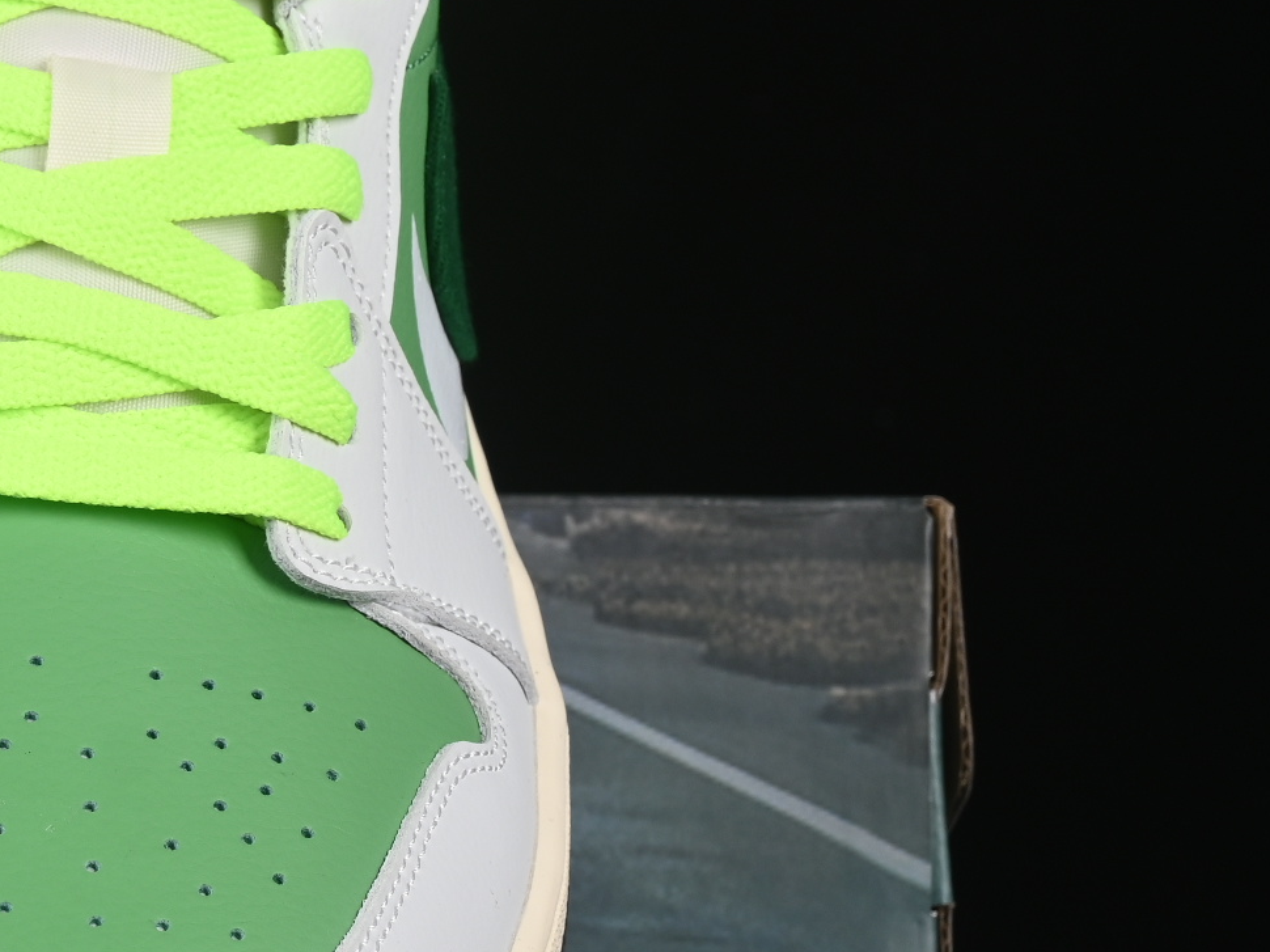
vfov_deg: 7.2
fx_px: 7593
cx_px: -380
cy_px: 577
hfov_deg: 9.4
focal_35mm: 207
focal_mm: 50
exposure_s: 1/80
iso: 160
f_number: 8
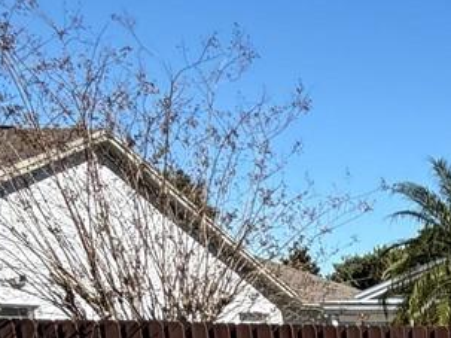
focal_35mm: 74
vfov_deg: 17.1
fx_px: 964
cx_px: 778
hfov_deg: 20.2
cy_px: 570
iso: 32
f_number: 2.2
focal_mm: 2.22
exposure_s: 1/770
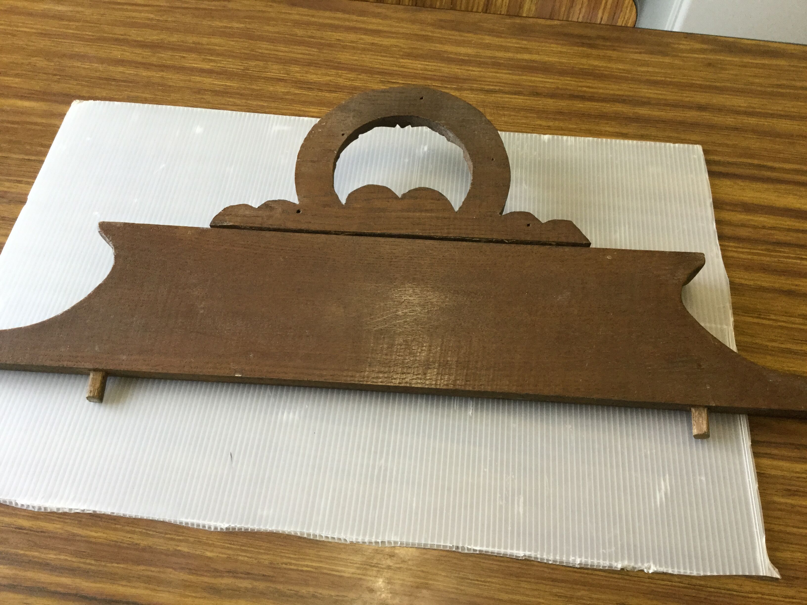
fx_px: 723
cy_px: 302
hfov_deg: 58.4
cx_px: 404
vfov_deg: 45.4
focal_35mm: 31
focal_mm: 3.3
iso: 125
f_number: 2.4
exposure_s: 1/33
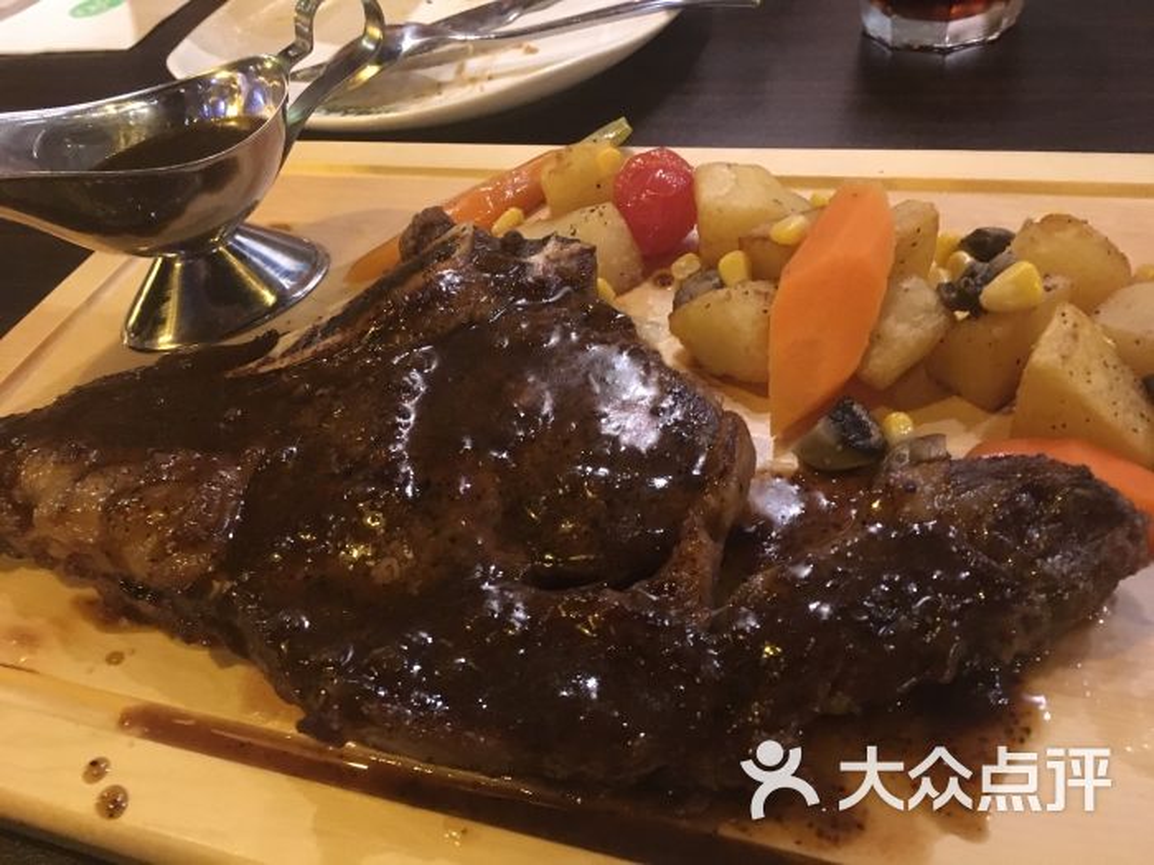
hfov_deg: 61.7
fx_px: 967
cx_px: 577
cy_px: 432
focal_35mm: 29
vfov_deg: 48.2
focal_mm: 4.15
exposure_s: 1/17
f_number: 2.2
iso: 640
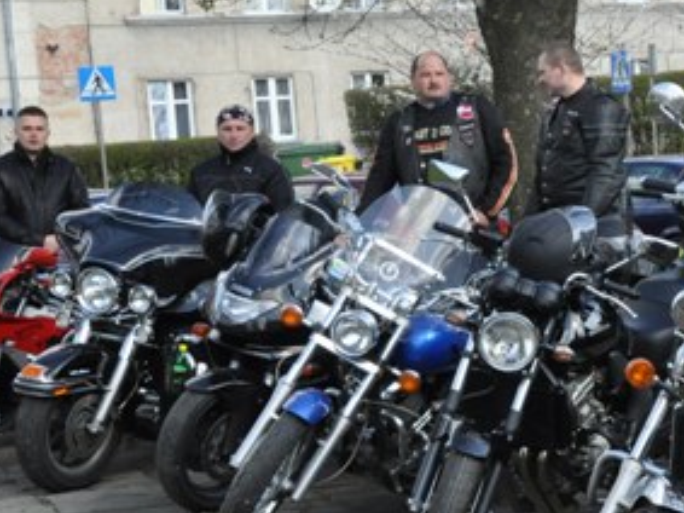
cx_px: 911
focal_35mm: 114
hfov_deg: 16.3
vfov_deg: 13.0
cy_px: 306
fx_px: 2252
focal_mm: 28
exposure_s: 1/400
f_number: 10
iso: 1000
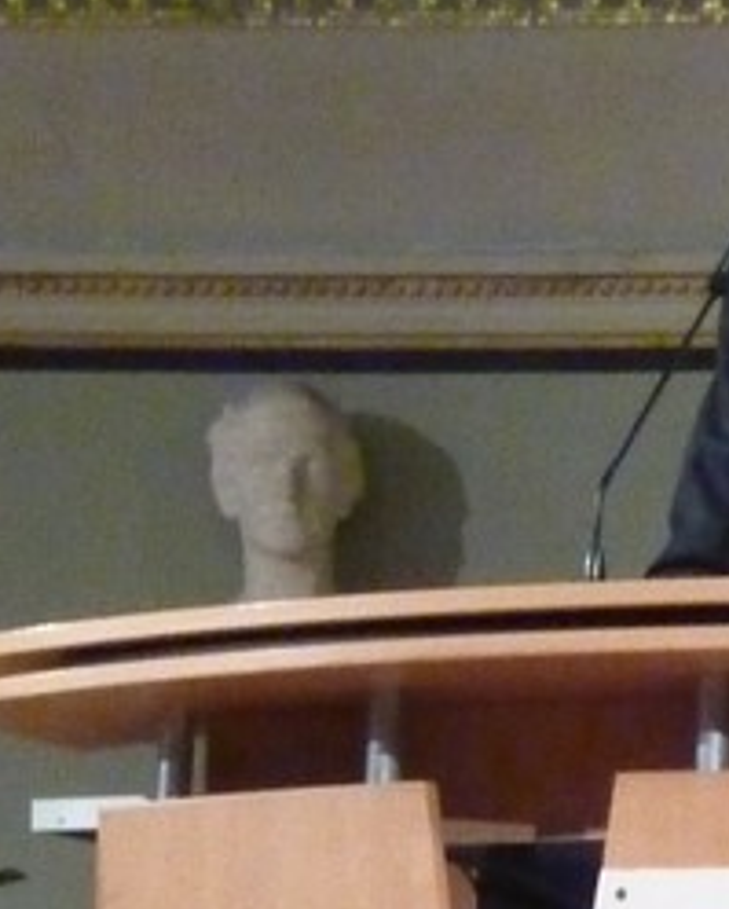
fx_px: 10230
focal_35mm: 380
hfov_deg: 4.1
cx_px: 813
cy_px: 374
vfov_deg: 5.1
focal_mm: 14.7
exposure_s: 1/30
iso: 800
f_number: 4.3
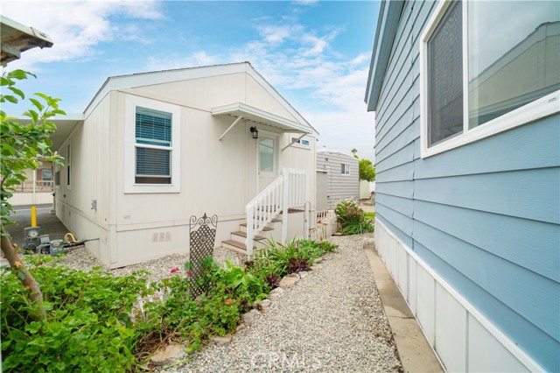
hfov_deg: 100.4
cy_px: 186
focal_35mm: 15
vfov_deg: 77.3
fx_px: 233
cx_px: 280
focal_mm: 10
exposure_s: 1/160
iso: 100
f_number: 7.1
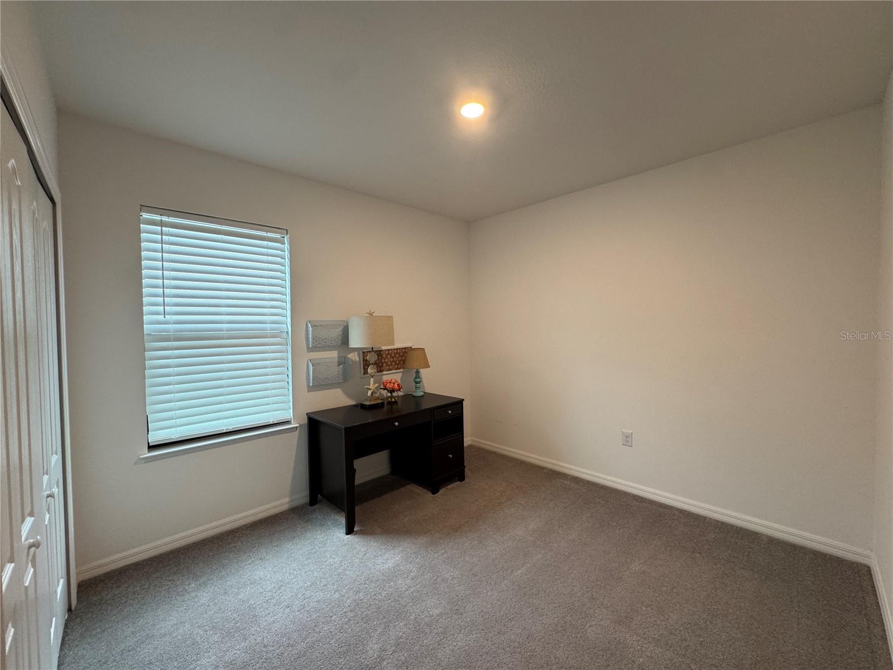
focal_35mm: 14
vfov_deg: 85.7
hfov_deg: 102.1
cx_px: 446
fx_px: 361
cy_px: 335
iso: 200
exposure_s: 1/60
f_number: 2.2
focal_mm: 2.22
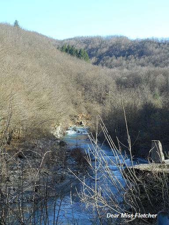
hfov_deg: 28.6
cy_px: 112
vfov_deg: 37.5
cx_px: 84
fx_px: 332
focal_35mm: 51
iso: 80
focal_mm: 9.1
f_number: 4.9
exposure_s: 1/100
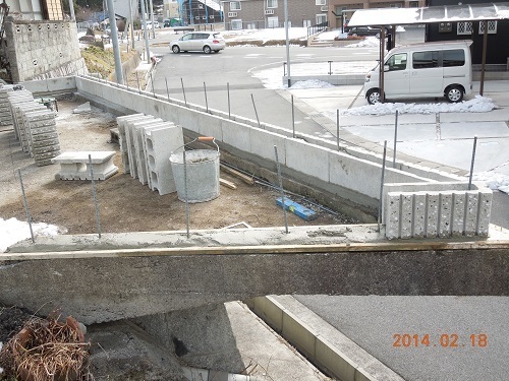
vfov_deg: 40.7
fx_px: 515
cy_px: 190
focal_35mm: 35
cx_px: 254
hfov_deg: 52.6
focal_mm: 6.3
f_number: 3.7
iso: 100
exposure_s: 1/200
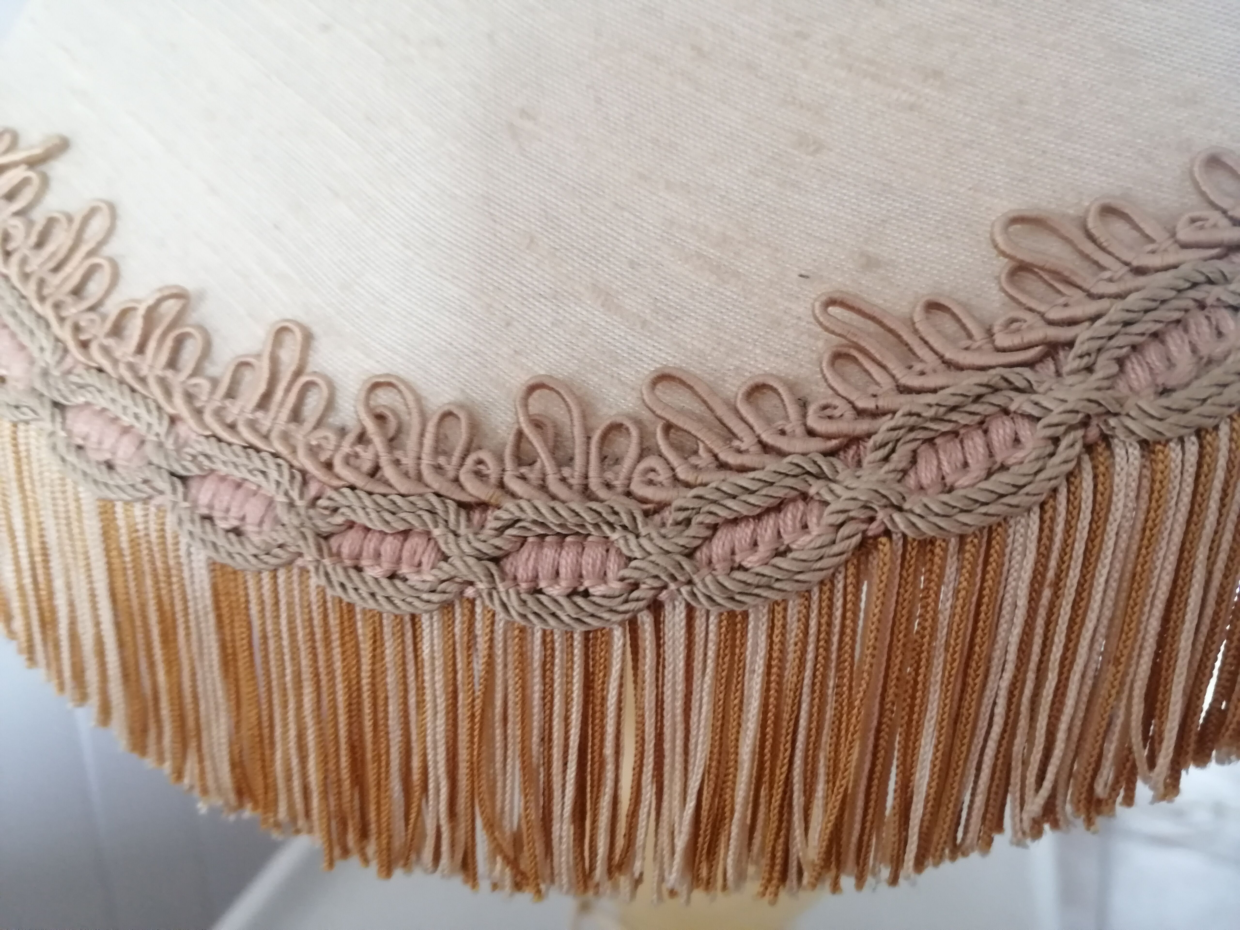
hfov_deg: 65.3
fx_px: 967
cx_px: 620
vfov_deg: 51.4
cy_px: 465
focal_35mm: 27
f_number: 1.8
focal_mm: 3.95
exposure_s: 1/25
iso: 320
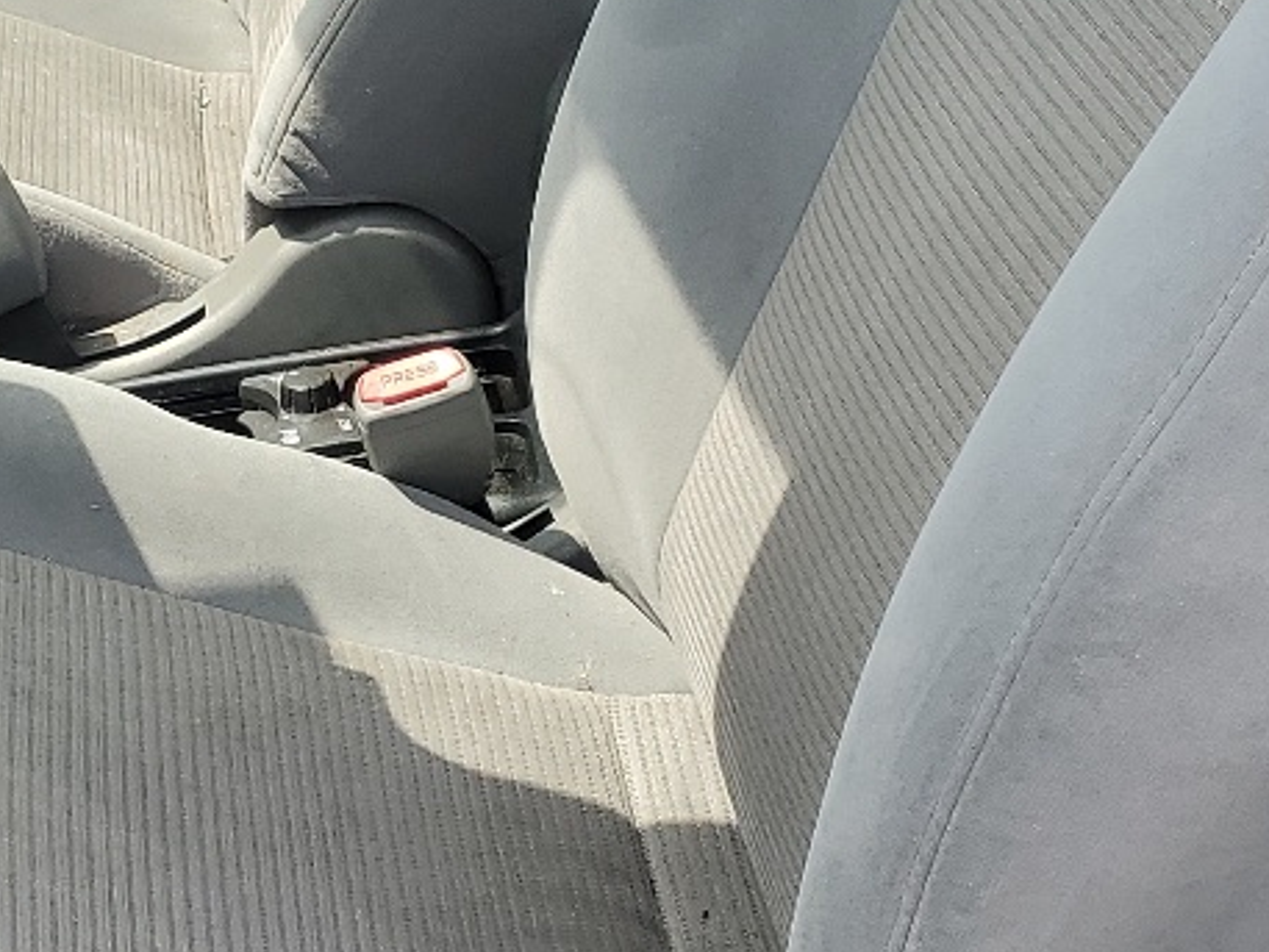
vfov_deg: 16.2
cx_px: 208
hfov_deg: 21.2
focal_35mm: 91
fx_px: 3337
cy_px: 291
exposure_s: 1/455
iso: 50
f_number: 1.5
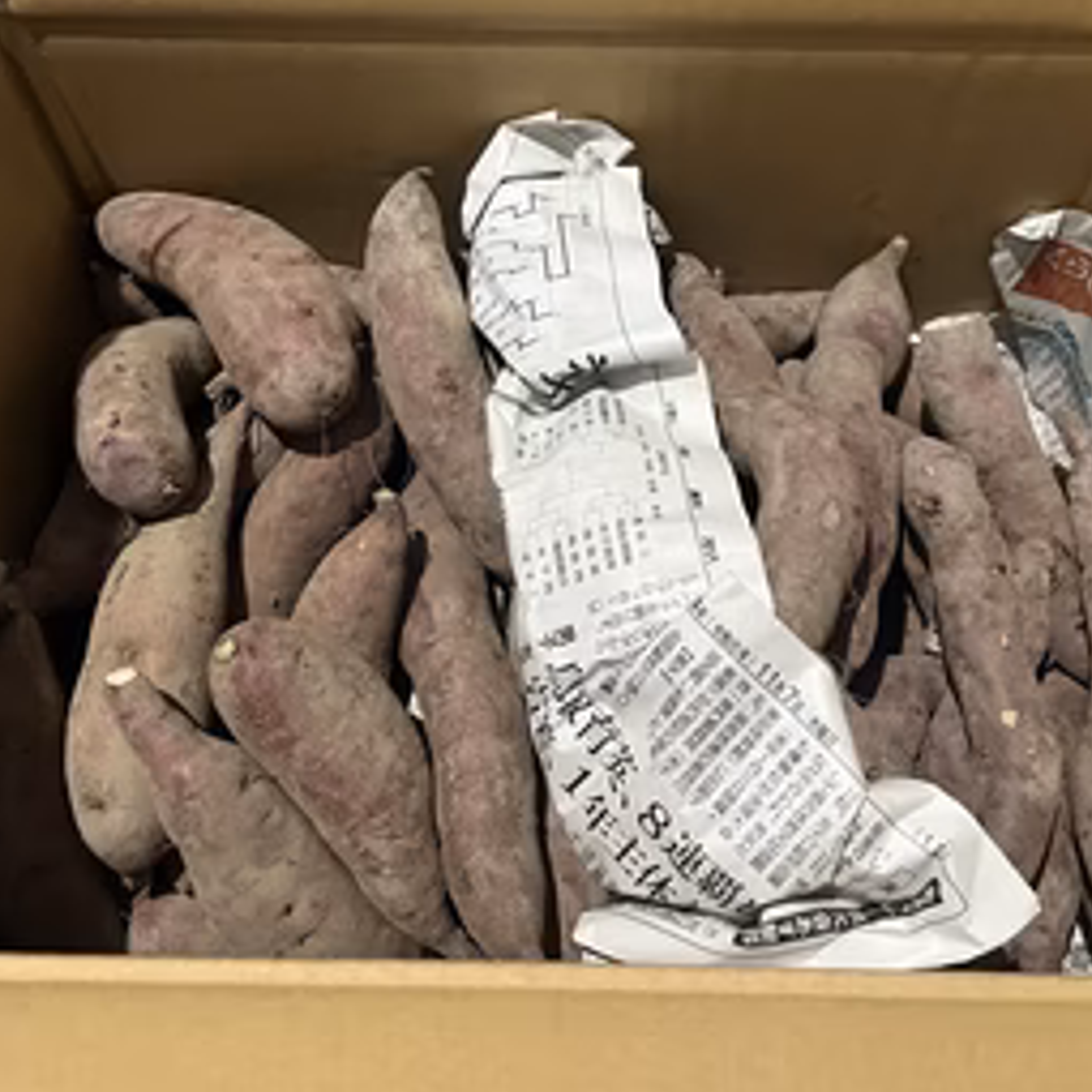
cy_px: 385
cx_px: 604
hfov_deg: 46.0
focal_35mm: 36
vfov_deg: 45.5
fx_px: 1285
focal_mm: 5.1
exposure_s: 1/52
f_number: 1.6
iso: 500
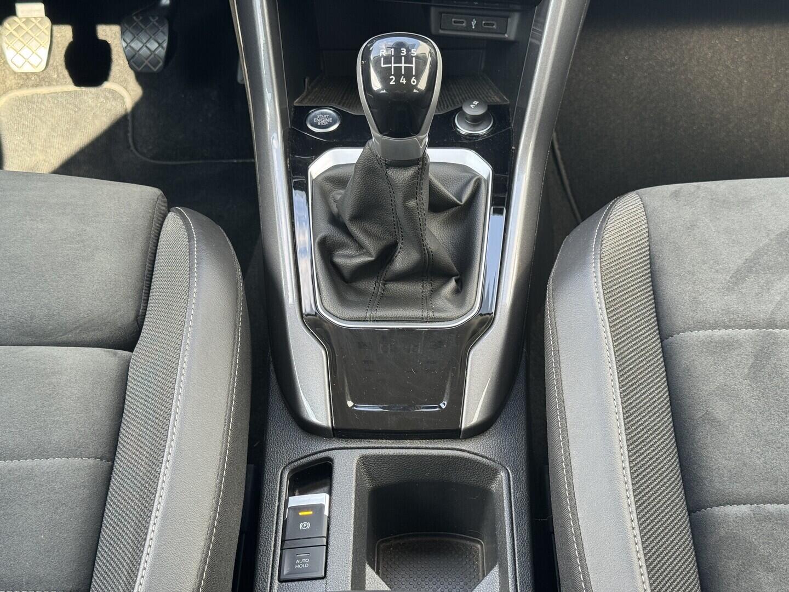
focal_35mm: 48
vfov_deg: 30.3
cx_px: 394
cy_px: 296
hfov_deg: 39.7
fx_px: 1094
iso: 100
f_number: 1.78
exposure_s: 1/85
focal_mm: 6.76
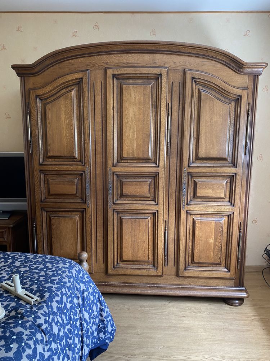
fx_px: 270
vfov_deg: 67.3
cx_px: 135
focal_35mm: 26
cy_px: 180
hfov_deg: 53.1
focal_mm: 4.25
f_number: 1.8
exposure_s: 1/60
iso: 160
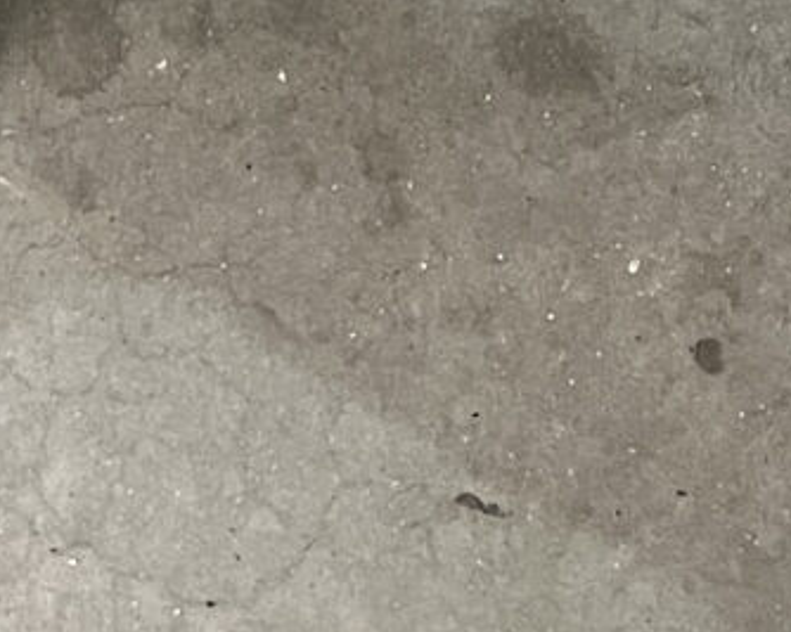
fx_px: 3557
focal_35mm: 152
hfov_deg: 12.4
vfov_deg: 9.0
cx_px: -142
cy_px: -994
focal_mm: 5.1
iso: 500
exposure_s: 1/60
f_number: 1.6
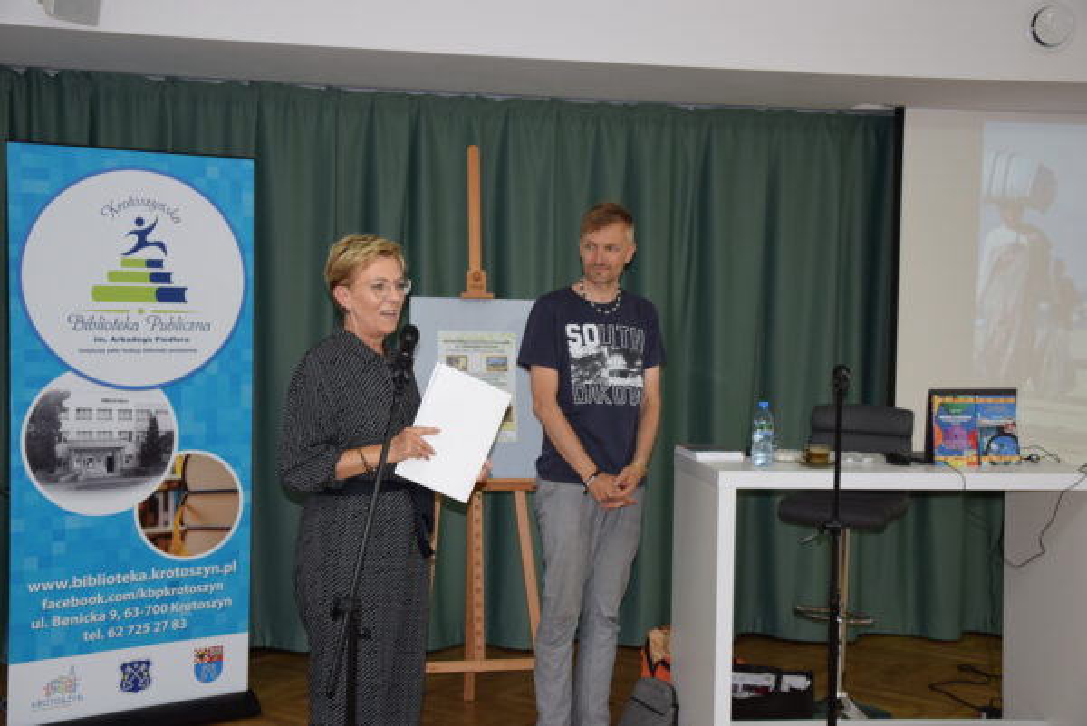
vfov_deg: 28.1
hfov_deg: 41.1
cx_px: 544
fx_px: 1450
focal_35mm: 48
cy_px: 363
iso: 800
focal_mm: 32
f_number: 4.2
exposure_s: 1/60
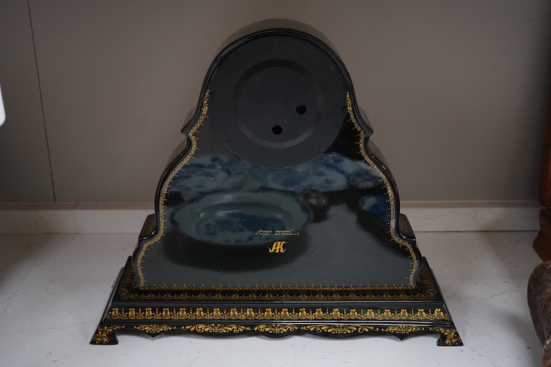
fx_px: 689
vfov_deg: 29.9
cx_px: 276
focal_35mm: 45
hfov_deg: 43.6
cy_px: 184
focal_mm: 30
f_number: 5.6
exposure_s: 1/125
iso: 1250
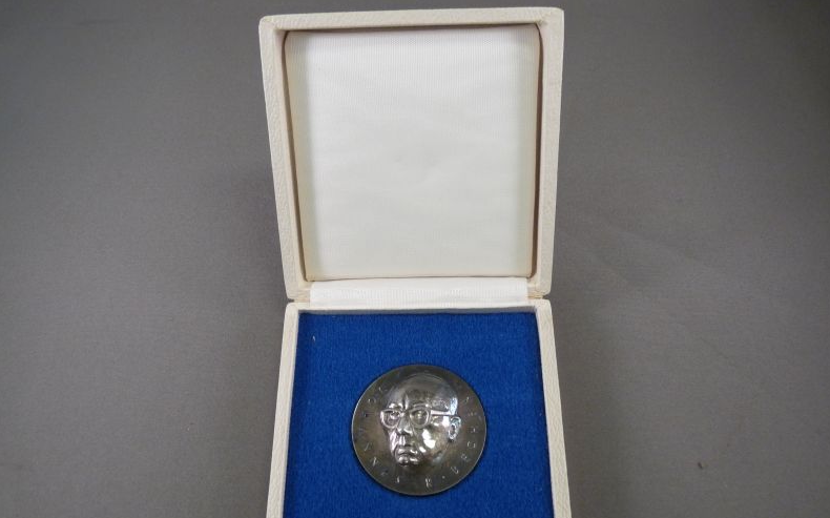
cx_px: 416
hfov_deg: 64.7
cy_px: 311
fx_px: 656
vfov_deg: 42.9
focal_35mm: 29
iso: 250
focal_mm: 4.8
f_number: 2.8
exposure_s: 1/30
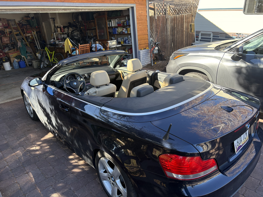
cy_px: 98
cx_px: 132
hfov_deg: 67.3
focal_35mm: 26
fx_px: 198
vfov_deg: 53.1
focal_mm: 5.96
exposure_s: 1/291
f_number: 1.6
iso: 64
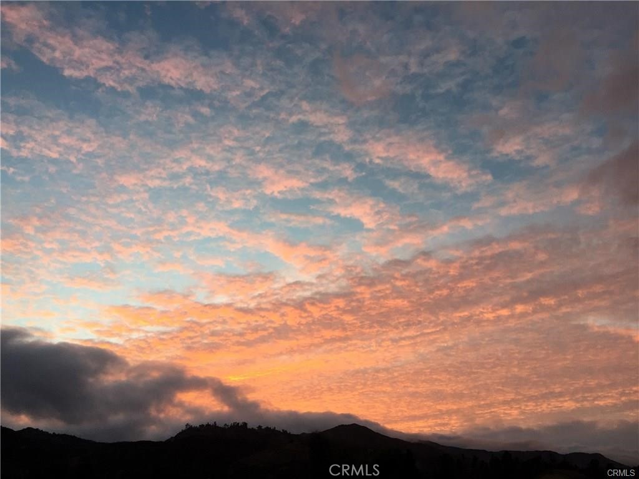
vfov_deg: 48.2
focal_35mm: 29
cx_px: 320
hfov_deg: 61.7
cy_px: 240
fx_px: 535
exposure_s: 1/120
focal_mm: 4.15
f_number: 2.2
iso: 50
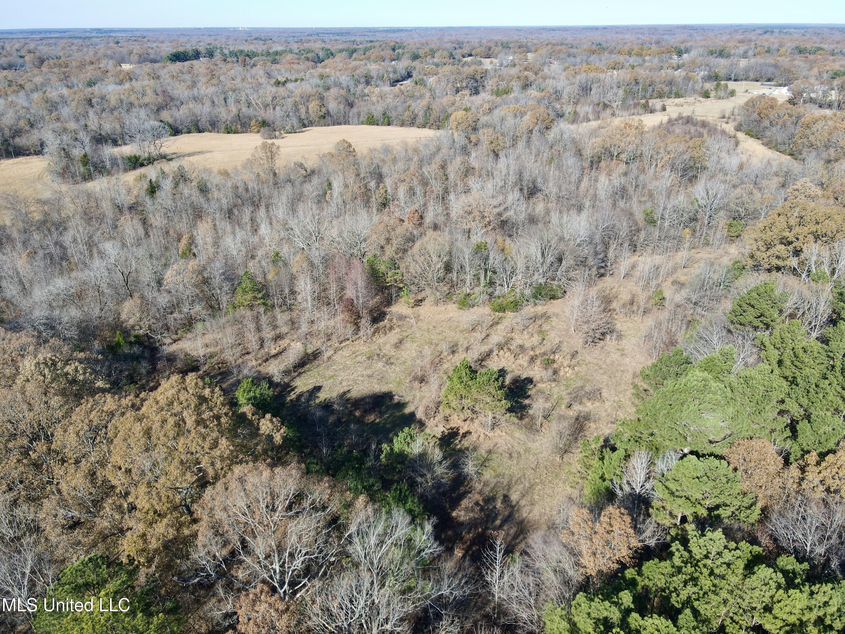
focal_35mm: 24
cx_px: 422
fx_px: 586
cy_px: 317
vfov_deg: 56.8
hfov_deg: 71.6
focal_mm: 4.5
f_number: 2.8
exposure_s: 1/350
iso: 100
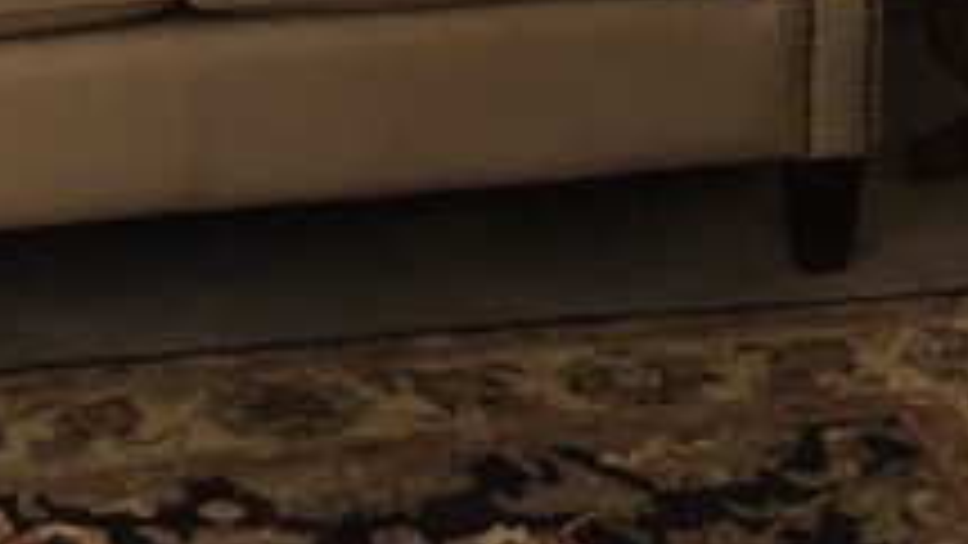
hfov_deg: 14.8
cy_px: -351
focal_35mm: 145
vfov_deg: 8.1
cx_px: 270
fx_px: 3722
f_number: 1.8
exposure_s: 1/6
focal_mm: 3.99
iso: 100
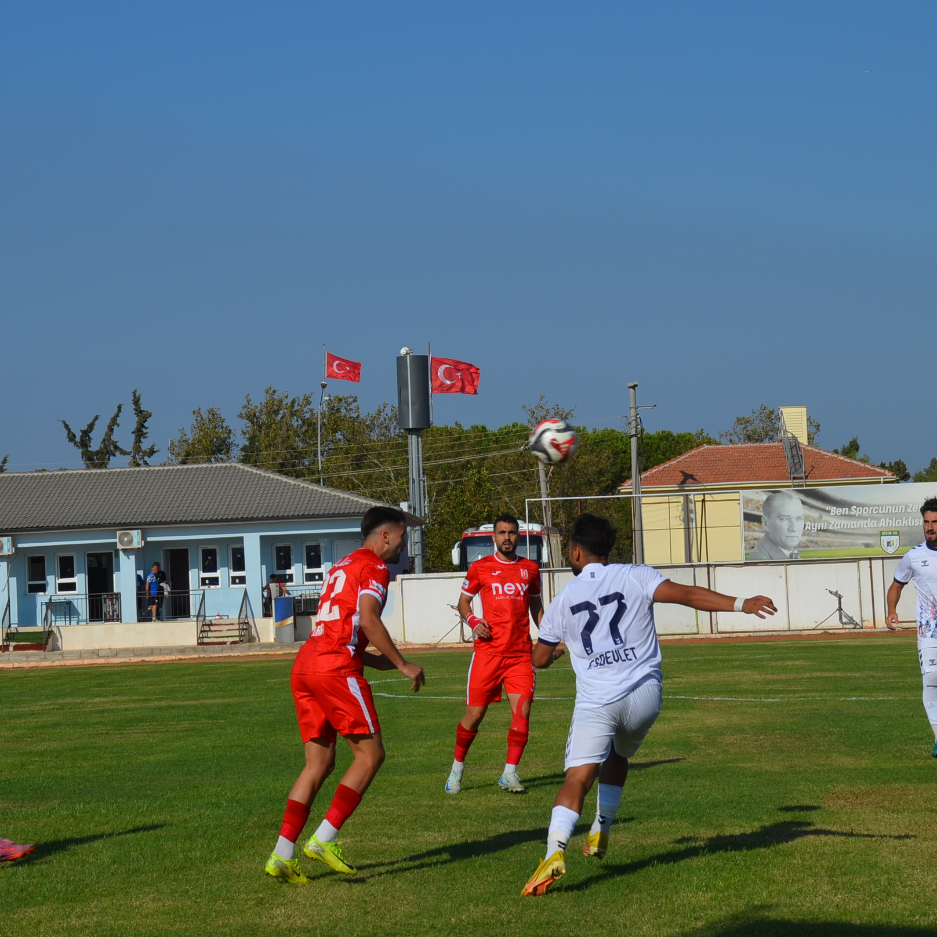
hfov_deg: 17.9
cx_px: 443
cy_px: 468
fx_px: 2971
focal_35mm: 97
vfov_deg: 17.9
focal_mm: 50
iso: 100
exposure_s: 1/400
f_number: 10
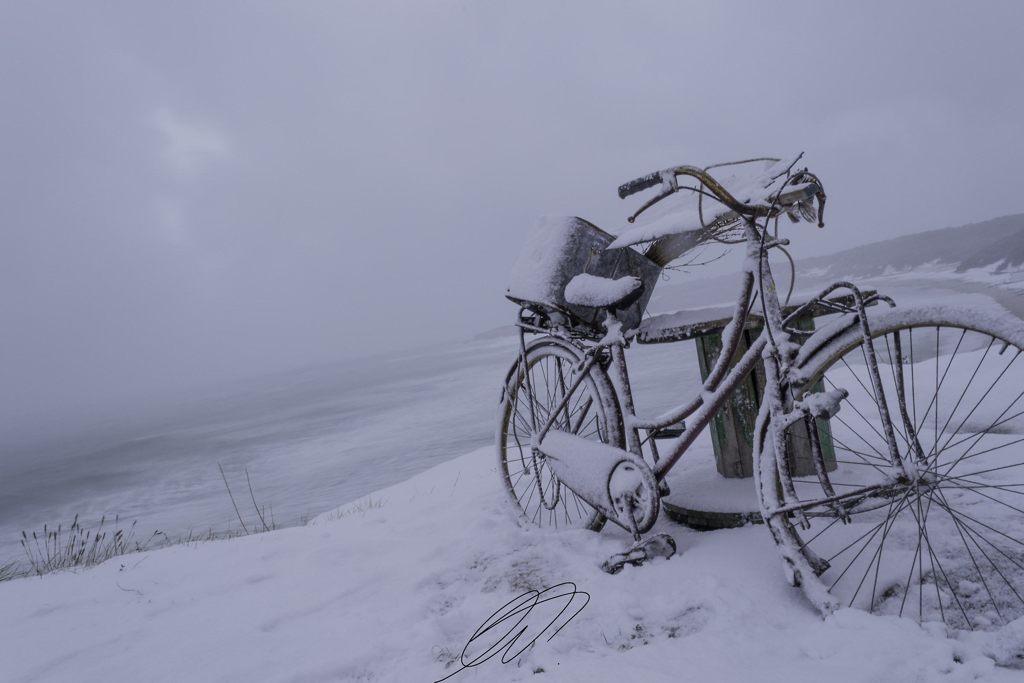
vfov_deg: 47.9
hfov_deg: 67.4
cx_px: 512
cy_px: 342
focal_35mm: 27
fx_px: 768
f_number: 22
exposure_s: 2.5
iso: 100
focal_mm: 18
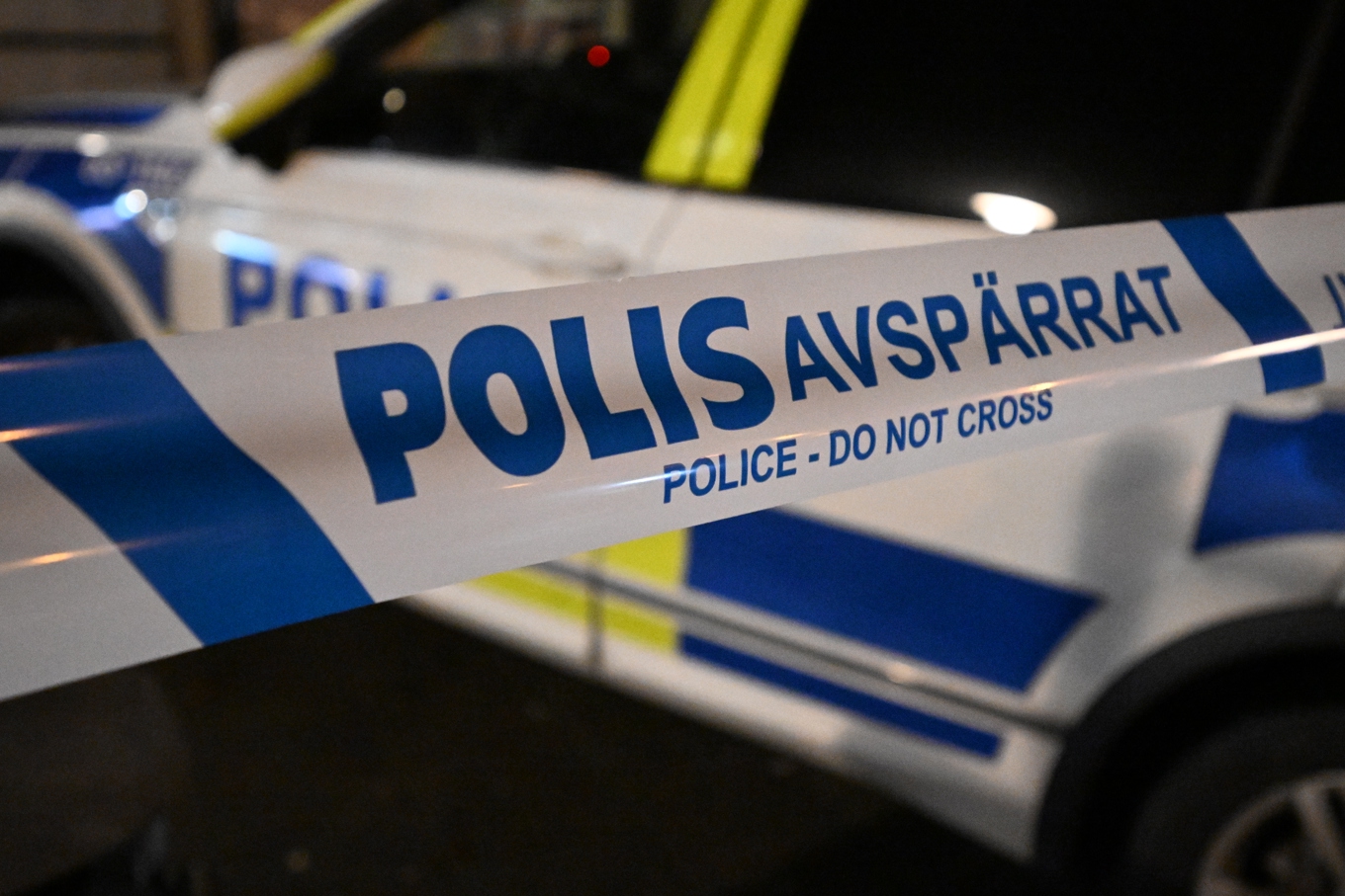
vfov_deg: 43.6
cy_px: 448
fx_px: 1121
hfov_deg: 61.9
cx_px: 672
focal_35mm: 30
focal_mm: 30
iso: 12800
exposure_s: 1/50
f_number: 4
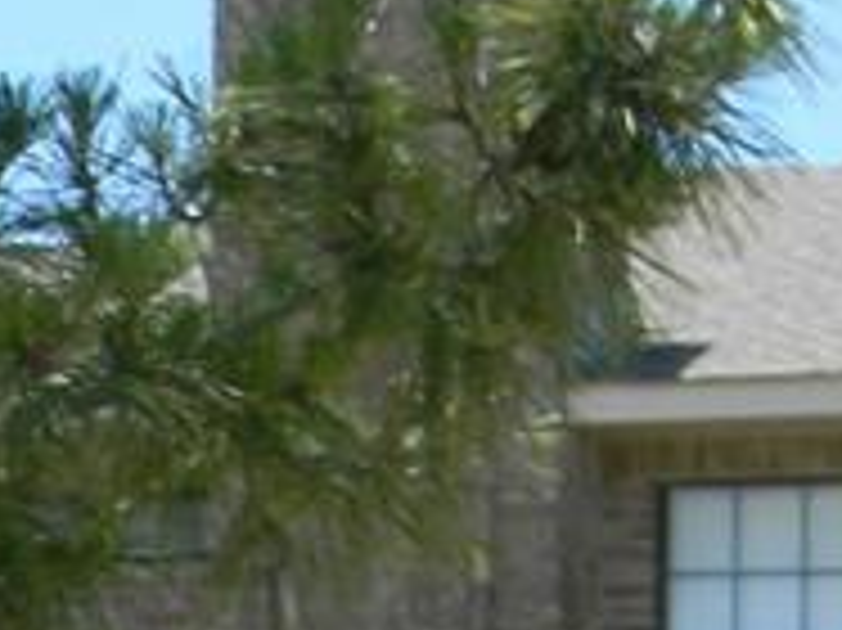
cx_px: 1756
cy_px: 1188
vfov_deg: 7.3
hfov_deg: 9.3
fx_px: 4789
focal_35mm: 197
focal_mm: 6.4
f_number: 3.7
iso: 80
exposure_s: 1/418
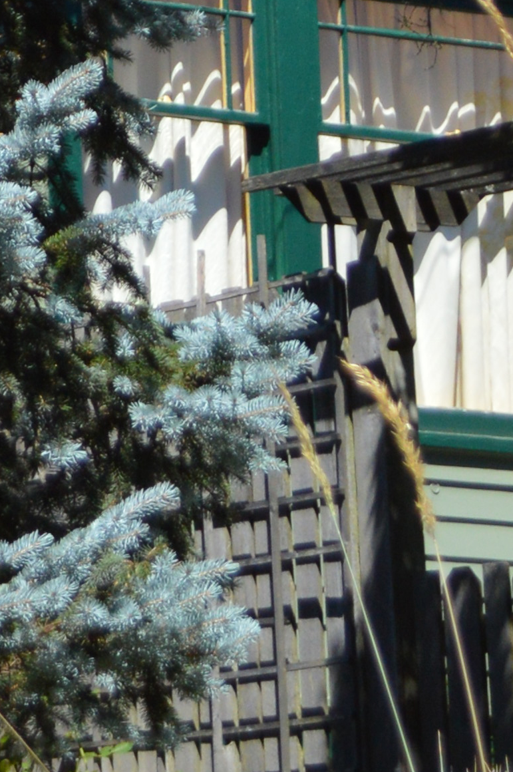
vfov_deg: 7.1
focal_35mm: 280
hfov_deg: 4.8
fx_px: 5997
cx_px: -582
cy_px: -829
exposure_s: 1/1250
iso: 400
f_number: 5.6
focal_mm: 36
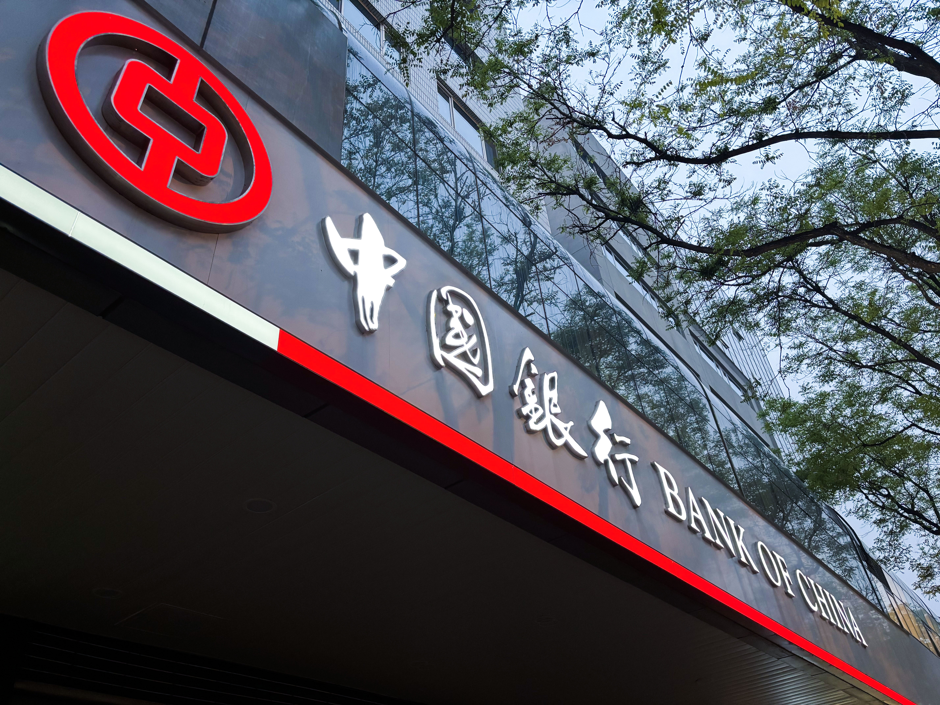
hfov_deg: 67.3
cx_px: 470
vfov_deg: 53.1
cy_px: 352
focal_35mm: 26
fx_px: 706
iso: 200
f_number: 1.6
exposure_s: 1/50
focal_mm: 5.96
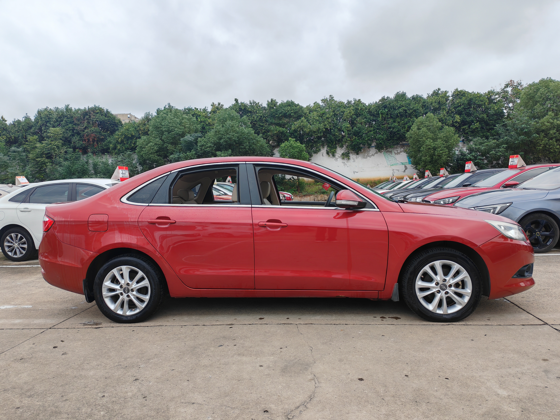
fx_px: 437
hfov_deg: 65.3
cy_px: 210
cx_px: 280
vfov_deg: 51.4
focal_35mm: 27
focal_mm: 6.12
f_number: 1.9
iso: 50
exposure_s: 1/190
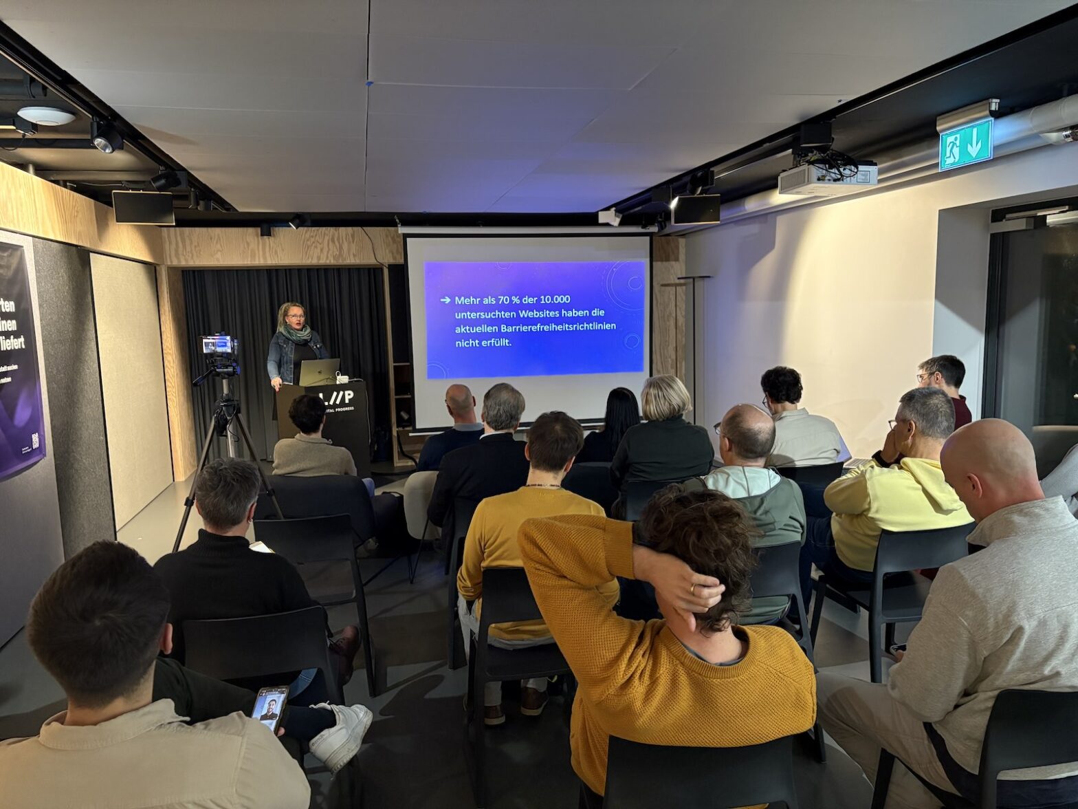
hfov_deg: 67.3
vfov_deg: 53.1
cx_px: 539
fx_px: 810
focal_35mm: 26
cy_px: 404
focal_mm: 5.96
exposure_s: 1/49
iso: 400
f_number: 1.6
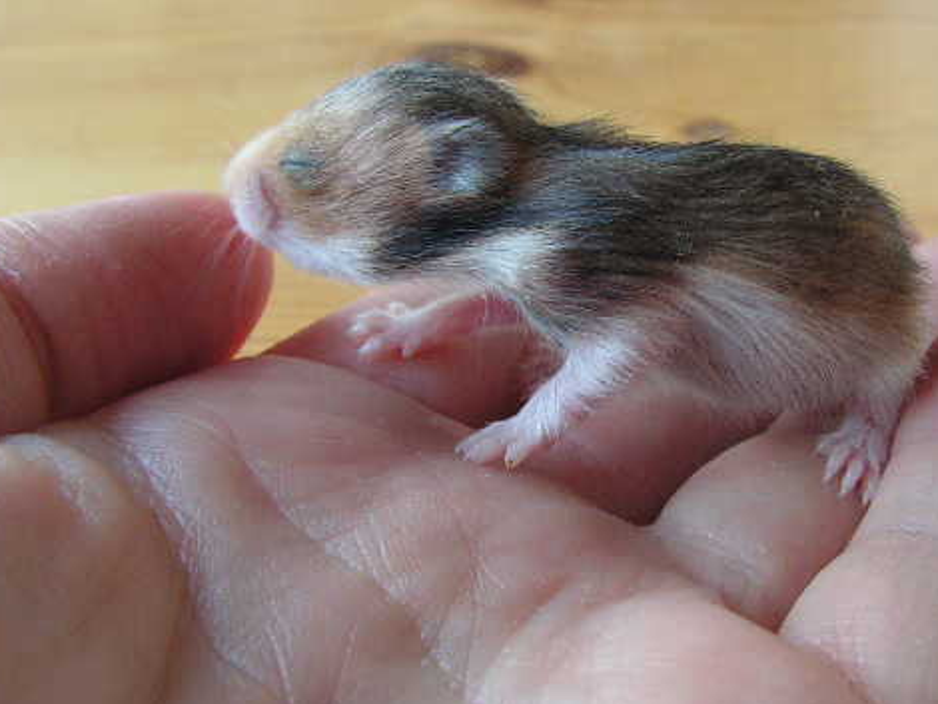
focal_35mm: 49
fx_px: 1328
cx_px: 613
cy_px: 381
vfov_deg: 29.7
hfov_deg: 38.5
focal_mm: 6
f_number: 3.2
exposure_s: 1/40
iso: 160
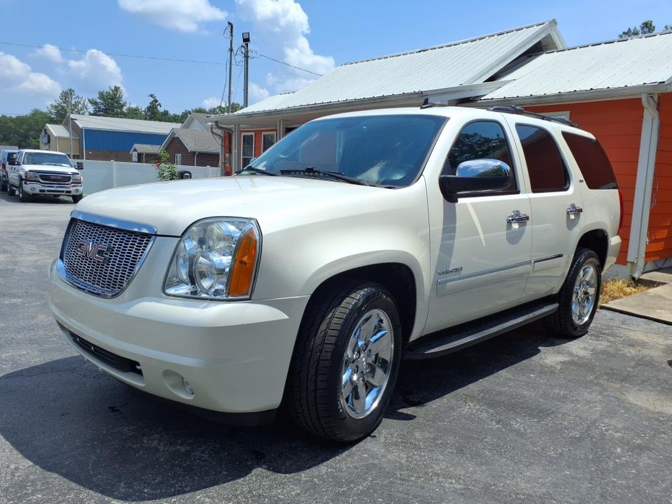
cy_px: 252
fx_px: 524
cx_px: 336
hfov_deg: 65.3
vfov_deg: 51.4
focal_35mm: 27
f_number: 1.9
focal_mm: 3.58
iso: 40
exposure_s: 1/2500
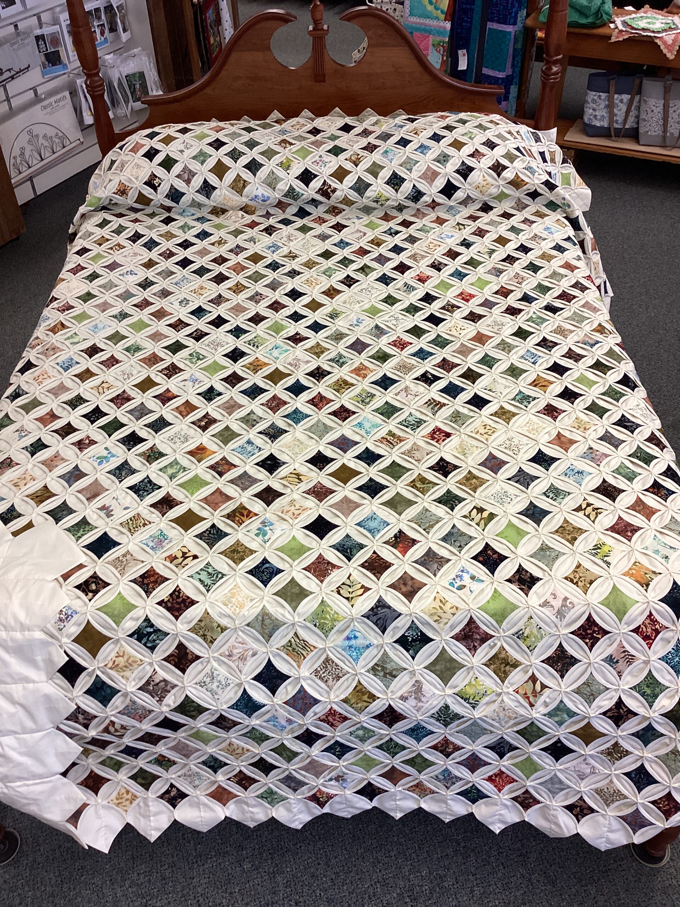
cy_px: 454
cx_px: 340
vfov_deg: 58.4
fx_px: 812
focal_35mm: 31
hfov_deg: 45.4
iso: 80
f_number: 2.4
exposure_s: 1/60
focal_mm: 3.3
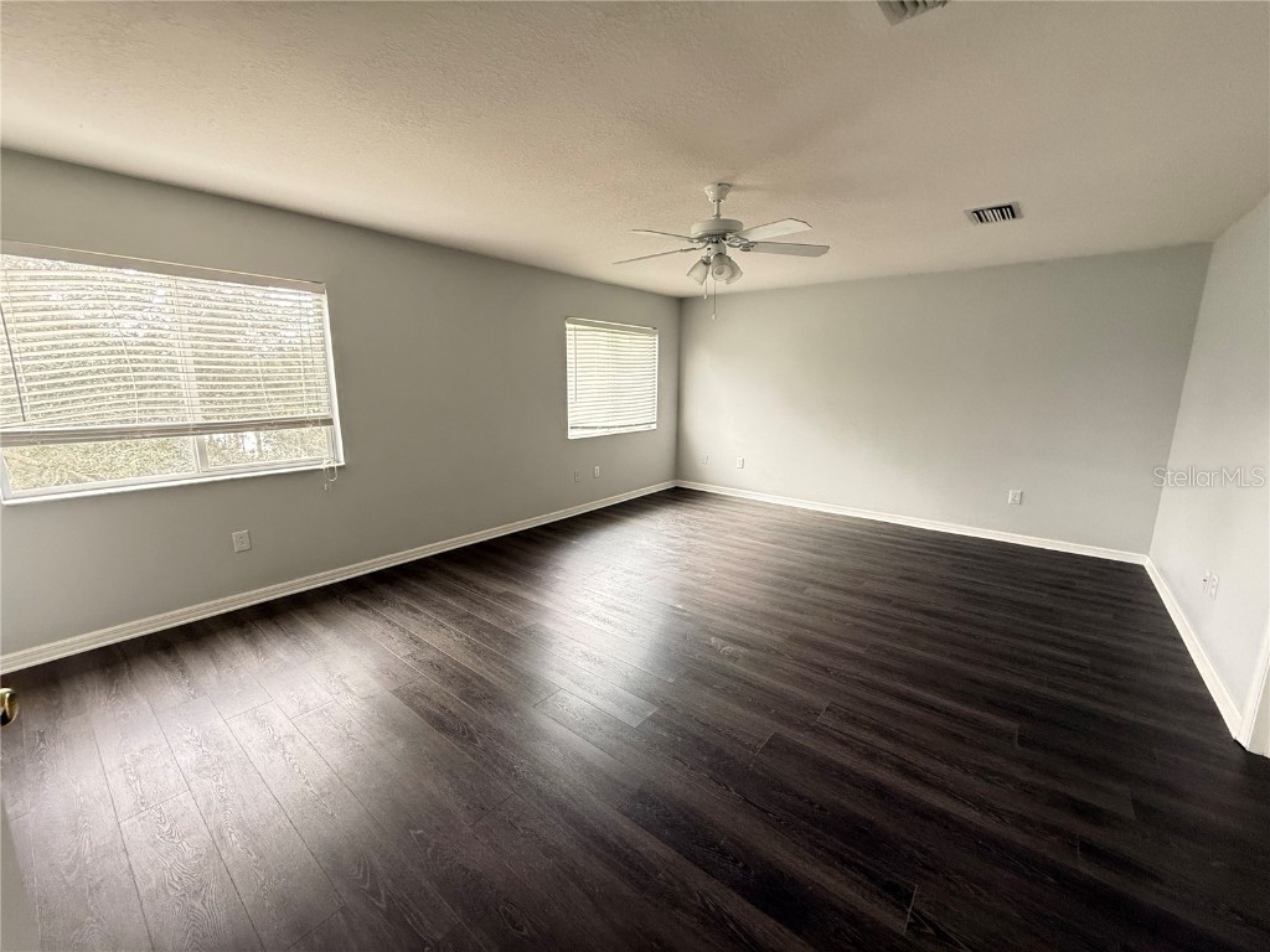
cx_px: 635
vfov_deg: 85.7
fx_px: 514
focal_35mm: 14
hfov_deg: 102.1
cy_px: 476
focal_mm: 2.22
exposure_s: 1/87
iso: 320
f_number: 2.2
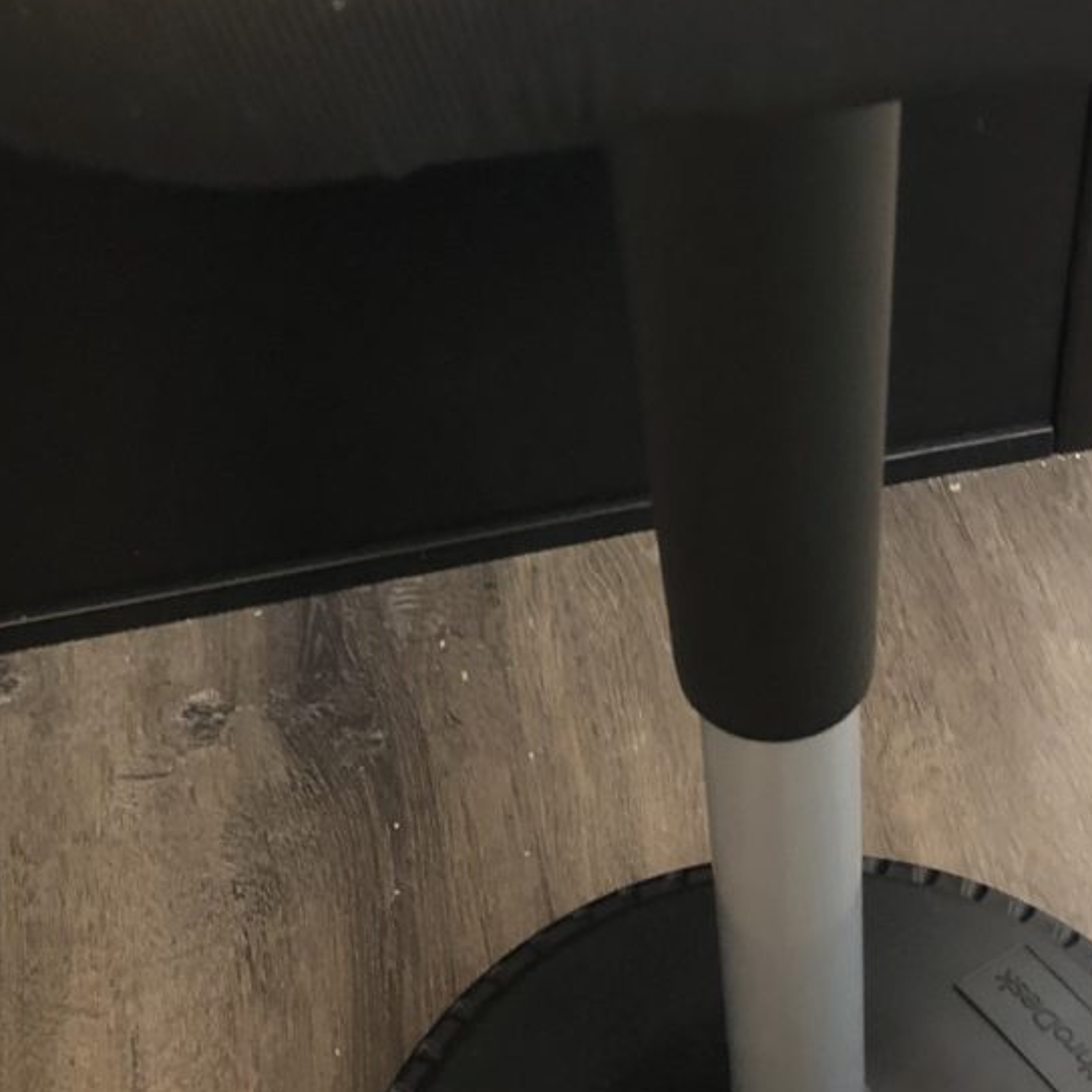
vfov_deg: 24.5
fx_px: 2498
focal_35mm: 70
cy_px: 332
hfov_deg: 24.5
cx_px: 734
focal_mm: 3.99
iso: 100
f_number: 1.8
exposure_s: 1/4
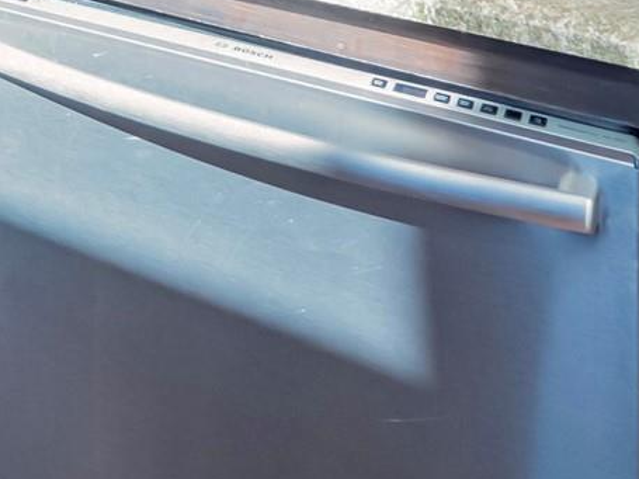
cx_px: -204
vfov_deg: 17.6
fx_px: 1163
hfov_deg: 26.0
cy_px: -437
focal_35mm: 63
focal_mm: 7
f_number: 5.6
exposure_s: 1/250
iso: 400
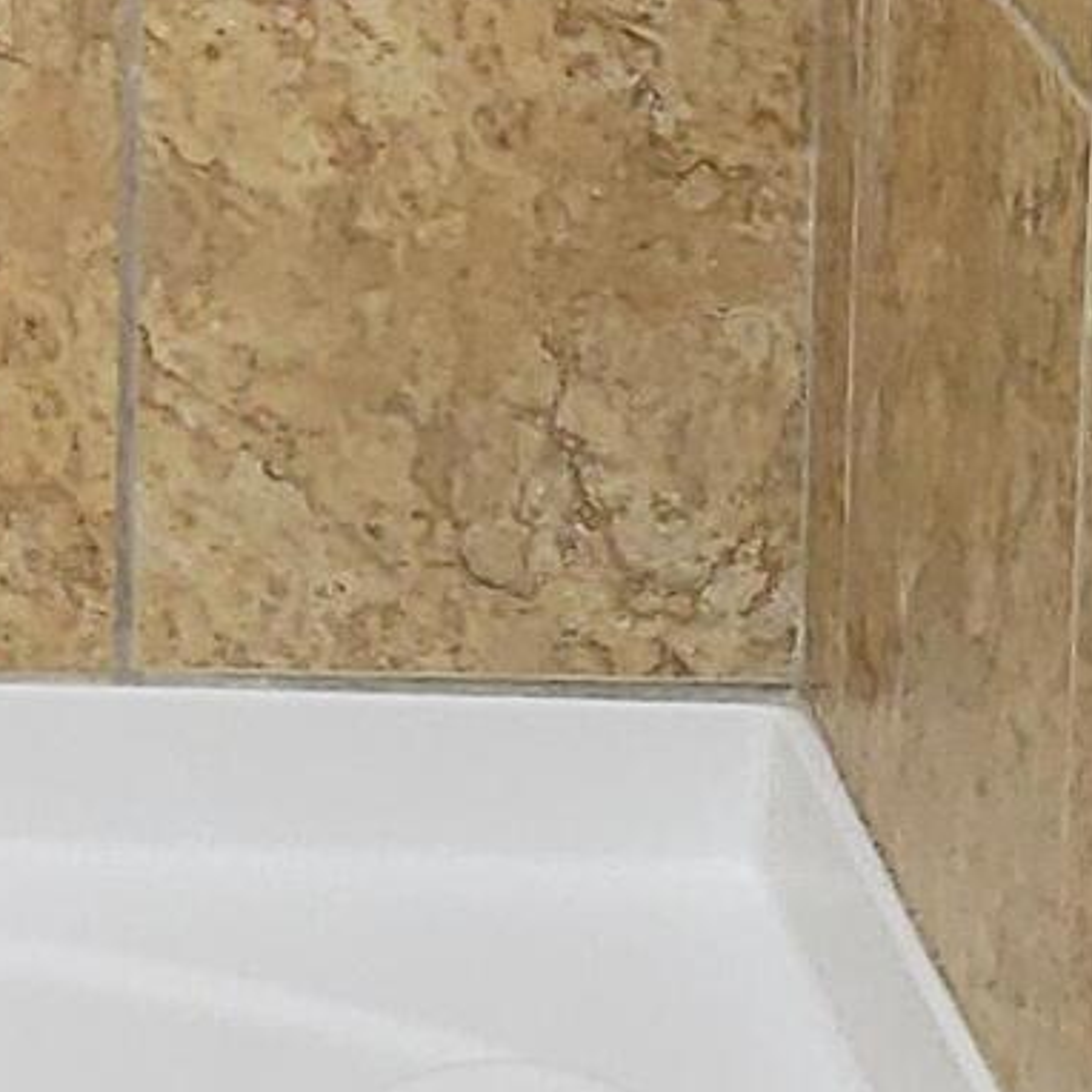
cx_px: -815
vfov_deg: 9.2
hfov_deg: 9.1
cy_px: -529
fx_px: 6603
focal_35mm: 185
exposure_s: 1/24
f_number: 1.5
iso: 100
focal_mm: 4.3
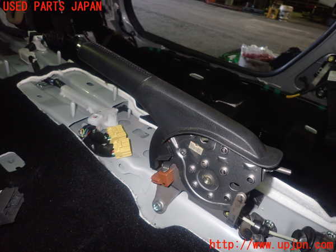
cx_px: 168
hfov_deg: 69.4
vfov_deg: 54.9
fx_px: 243
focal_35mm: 25
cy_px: 126
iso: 640
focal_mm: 4.5
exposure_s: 1/30
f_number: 5.6
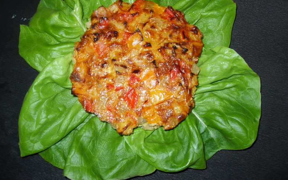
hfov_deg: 52.7
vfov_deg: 34.3
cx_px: 143
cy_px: 70
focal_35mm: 37
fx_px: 290
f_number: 2.8
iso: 100
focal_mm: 6.3
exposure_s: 1/45
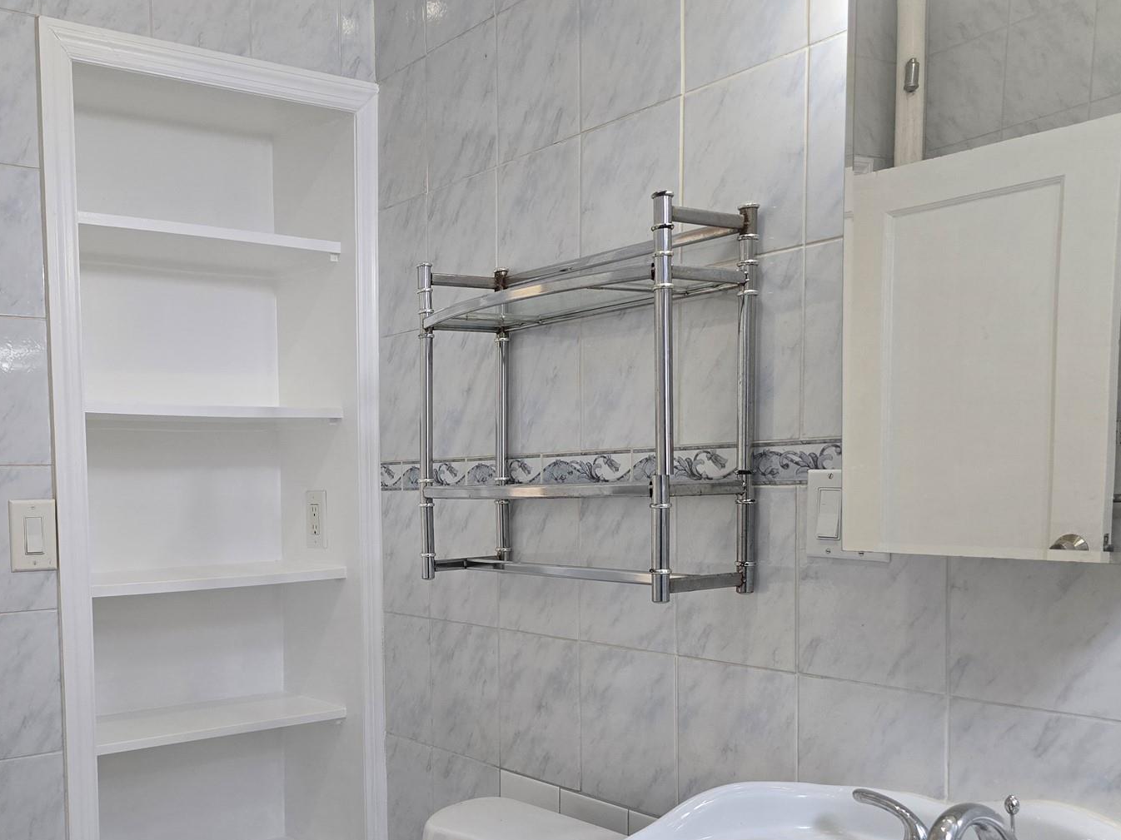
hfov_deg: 50.8
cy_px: 559
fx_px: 1133
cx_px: 301
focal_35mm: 35
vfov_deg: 40.2
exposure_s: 1/120
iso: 125
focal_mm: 6.3
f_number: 1.7
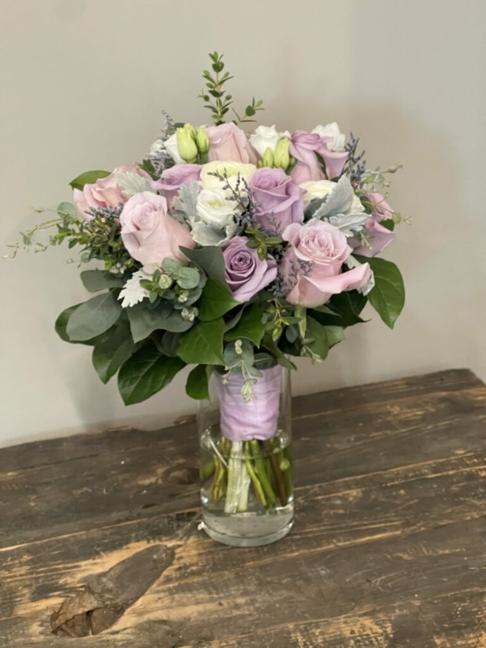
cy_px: 324
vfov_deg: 30.3
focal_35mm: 64
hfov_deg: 22.9
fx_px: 1198
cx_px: 243
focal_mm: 7.5
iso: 640
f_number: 2.2
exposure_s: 1/60
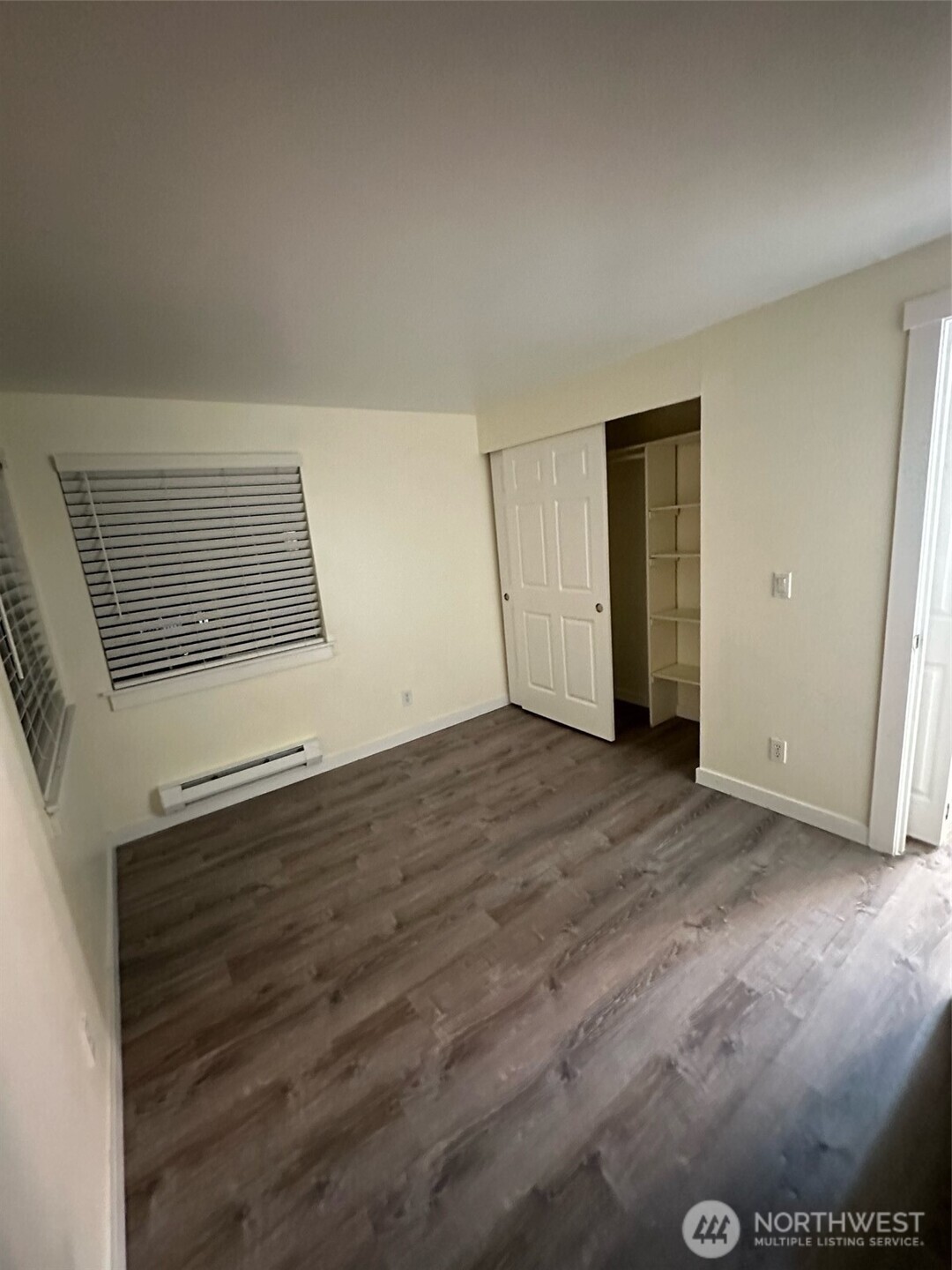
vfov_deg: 102.1
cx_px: 476
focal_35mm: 14
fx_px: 513
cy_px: 635
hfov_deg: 85.7
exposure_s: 1/40
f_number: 2.2
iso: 1250
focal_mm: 2.22
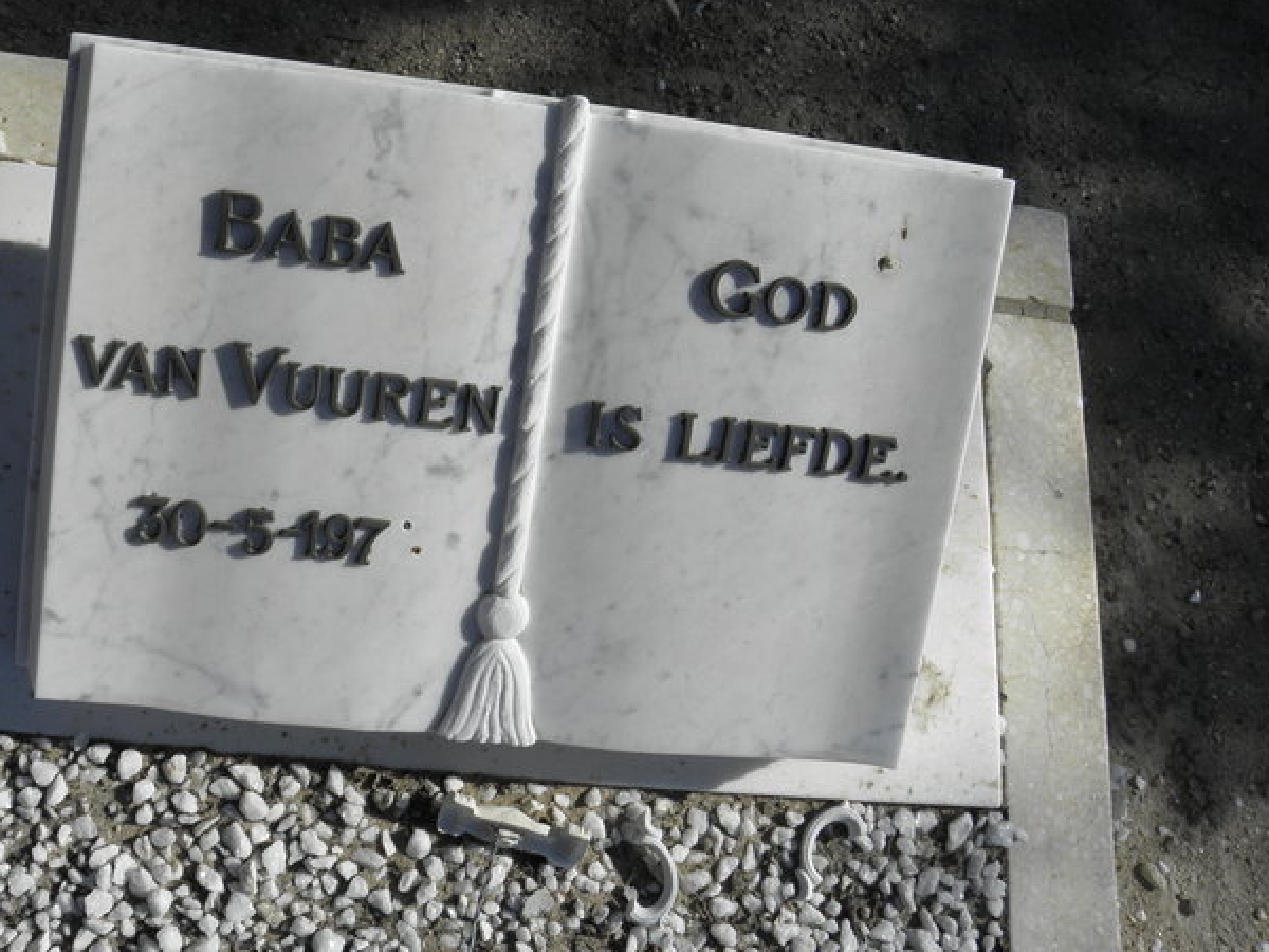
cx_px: 467
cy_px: 334
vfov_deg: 39.3
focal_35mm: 36
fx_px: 1320
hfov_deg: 50.8
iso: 64
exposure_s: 1/640
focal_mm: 4.83
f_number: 5.6
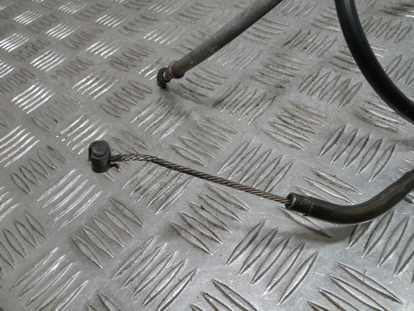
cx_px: 207
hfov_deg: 65.3
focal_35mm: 27
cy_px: 156
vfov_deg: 51.4
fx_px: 323
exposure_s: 1/69.8
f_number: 3.2
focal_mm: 4.7
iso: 64
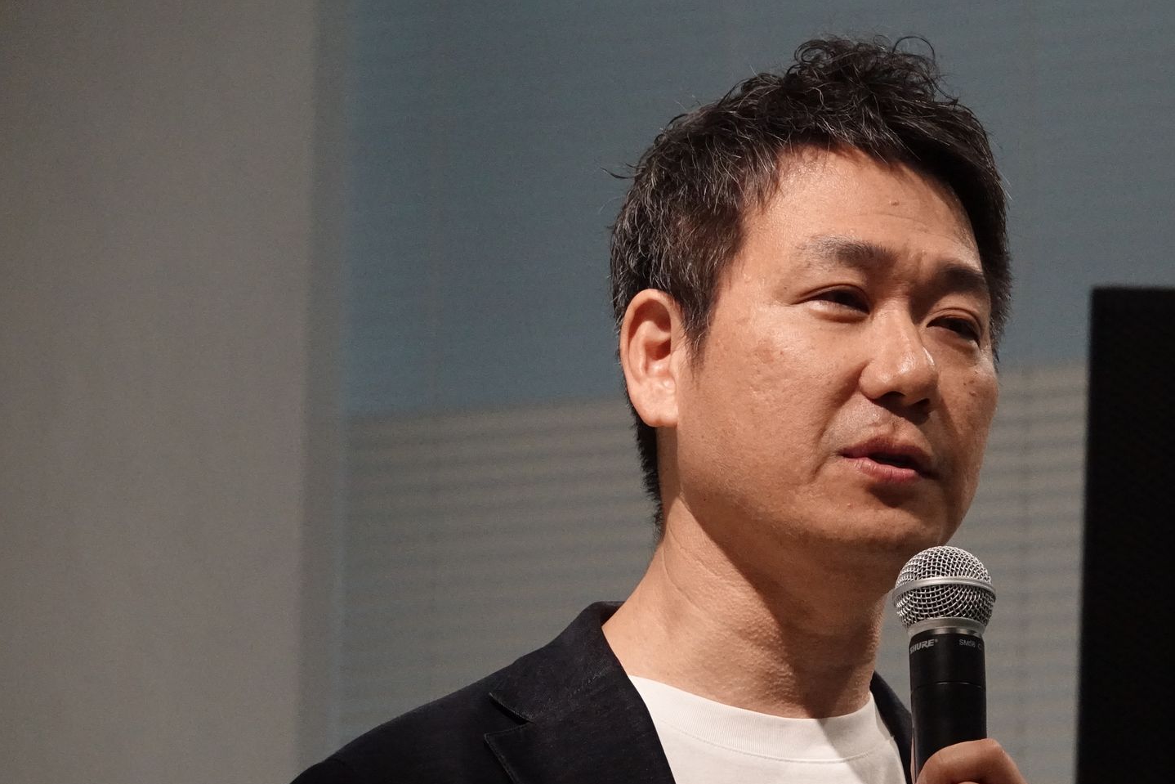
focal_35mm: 267
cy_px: 508
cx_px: 784
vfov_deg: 5.1
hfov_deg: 7.7
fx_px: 8715
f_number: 4
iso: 3200
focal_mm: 73.24
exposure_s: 1/800
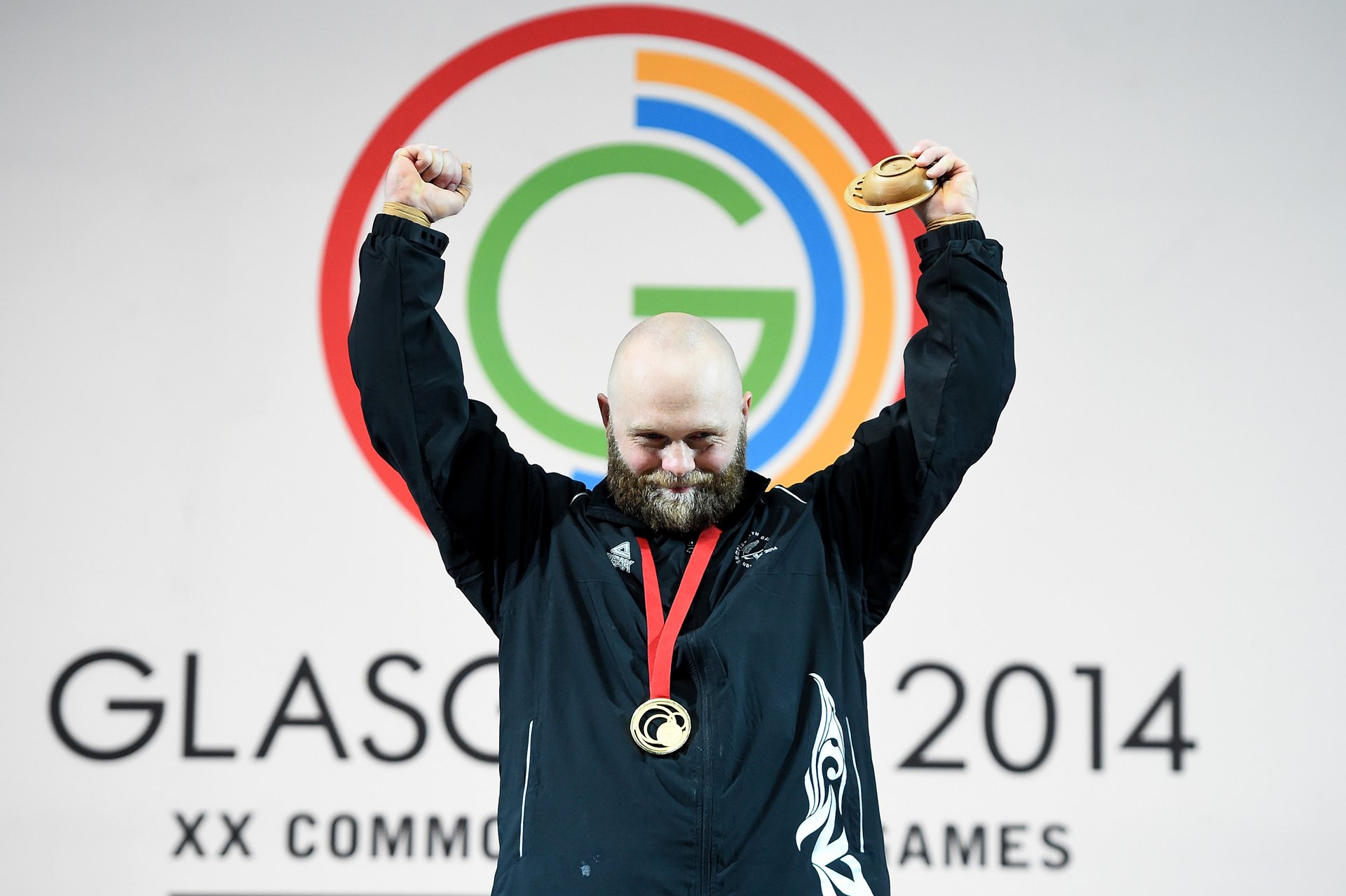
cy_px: 448
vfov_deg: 10.1
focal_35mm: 135
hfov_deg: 15.2
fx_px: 5045
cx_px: 673
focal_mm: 135
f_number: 4
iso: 3200
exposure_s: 1/500
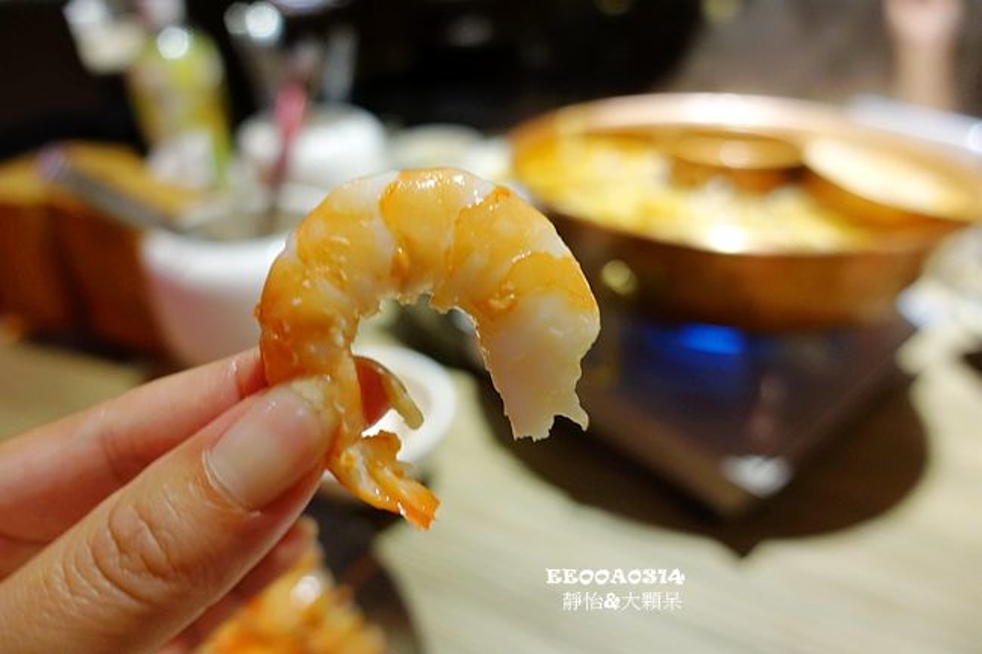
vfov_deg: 53.1
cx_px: 491
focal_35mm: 24
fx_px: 654
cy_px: 327
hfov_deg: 73.8
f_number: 2
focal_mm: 8.8
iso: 640
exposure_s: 1/30
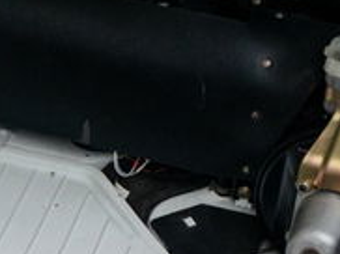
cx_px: -49
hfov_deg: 9.3
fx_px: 2070
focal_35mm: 211
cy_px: 366
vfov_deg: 6.9
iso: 400
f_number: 2
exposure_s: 1/3200
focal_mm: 25
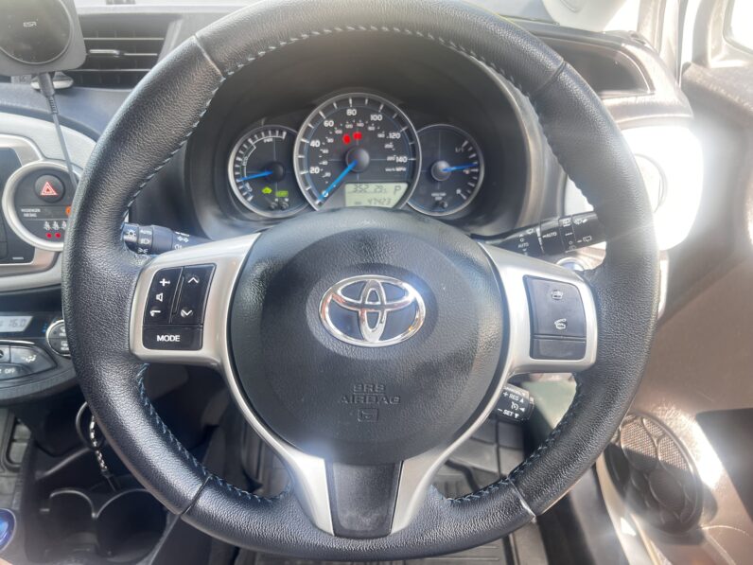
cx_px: 376
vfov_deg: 53.1
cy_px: 282
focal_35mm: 26
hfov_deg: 67.3
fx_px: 566
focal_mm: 5.7
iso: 125
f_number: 1.5
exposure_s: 1/121
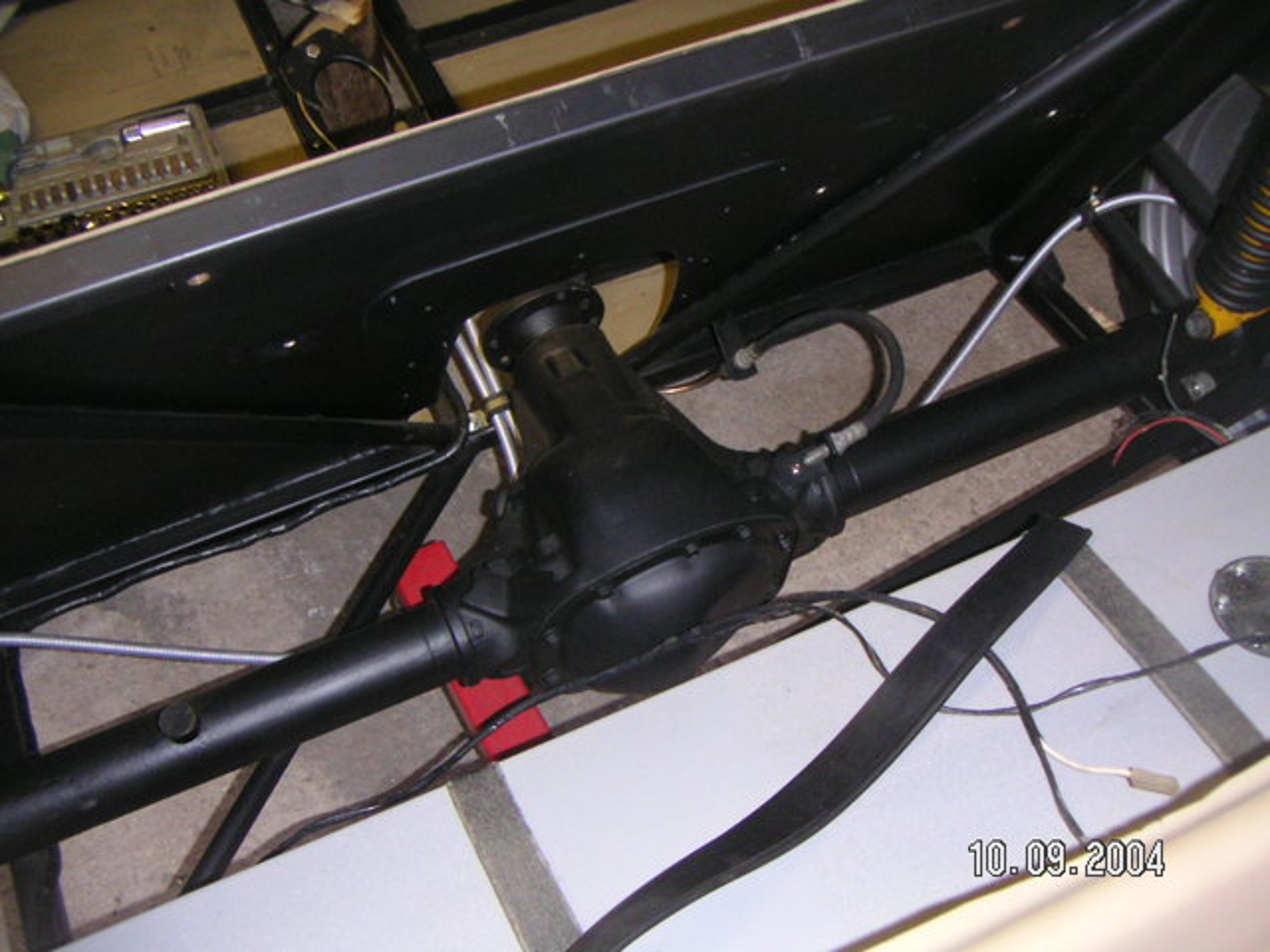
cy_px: 476
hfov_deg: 49.0
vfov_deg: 37.7
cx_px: 635
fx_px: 1394
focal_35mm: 38
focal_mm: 5
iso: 200
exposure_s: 1/45
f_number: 2.8
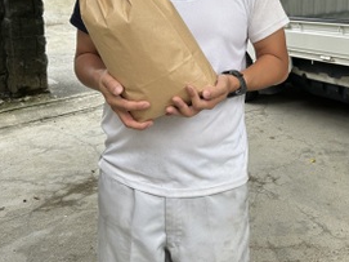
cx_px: 212
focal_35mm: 46
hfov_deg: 41.0
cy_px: 35
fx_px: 464
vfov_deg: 30.3
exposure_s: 1/249
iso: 40
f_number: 1.5
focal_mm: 5.7
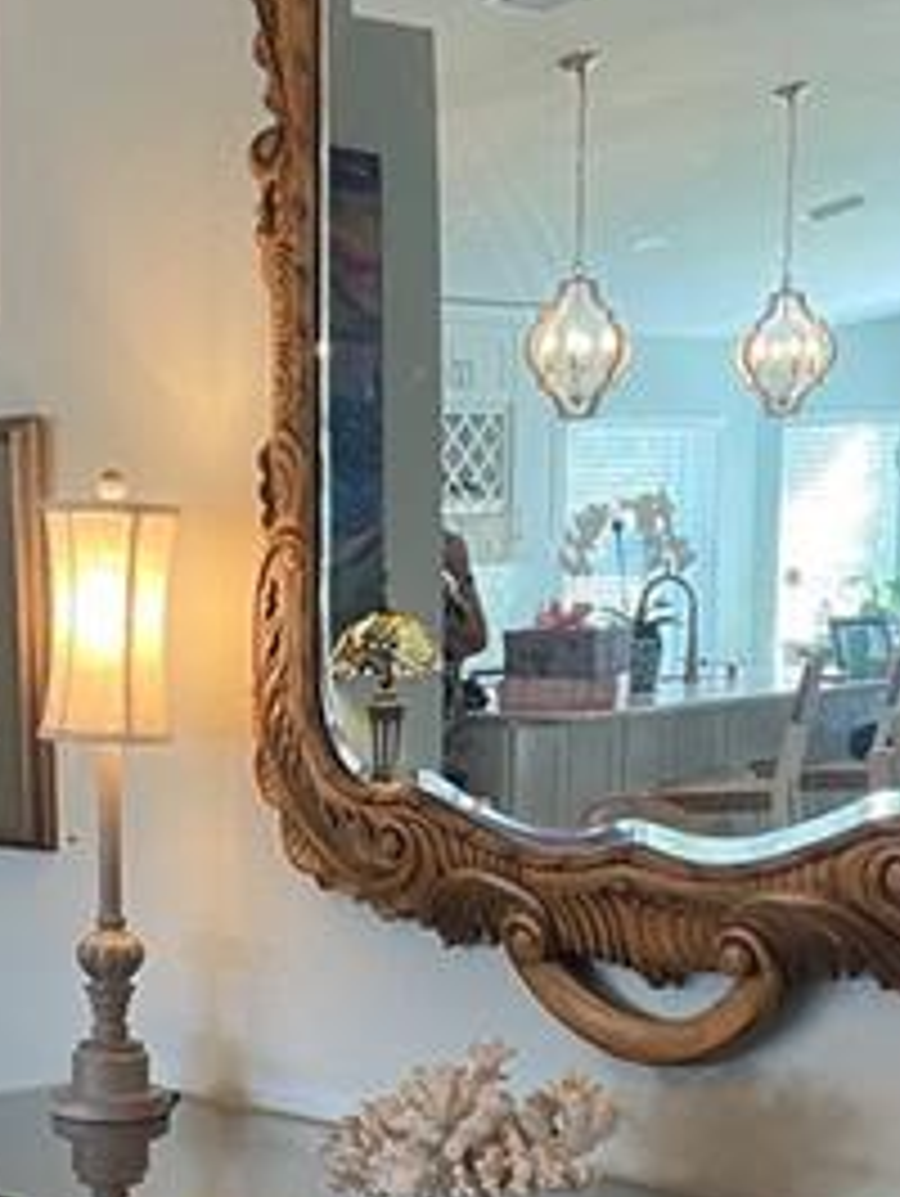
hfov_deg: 19.5
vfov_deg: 25.1
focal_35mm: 75
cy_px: 1116
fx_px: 2596
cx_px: 180
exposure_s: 1/60
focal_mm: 5.1
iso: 125
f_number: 1.6
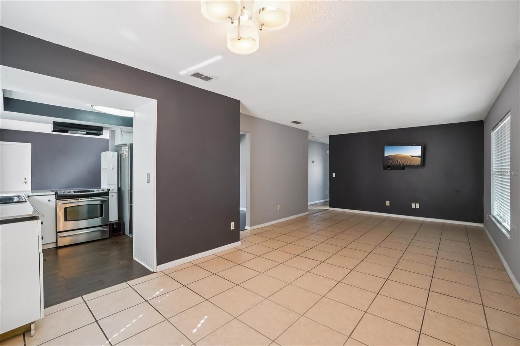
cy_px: 173
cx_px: 260
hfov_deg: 100.4
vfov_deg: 77.3
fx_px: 217
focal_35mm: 15
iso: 1600
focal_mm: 10
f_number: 8
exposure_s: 1/30
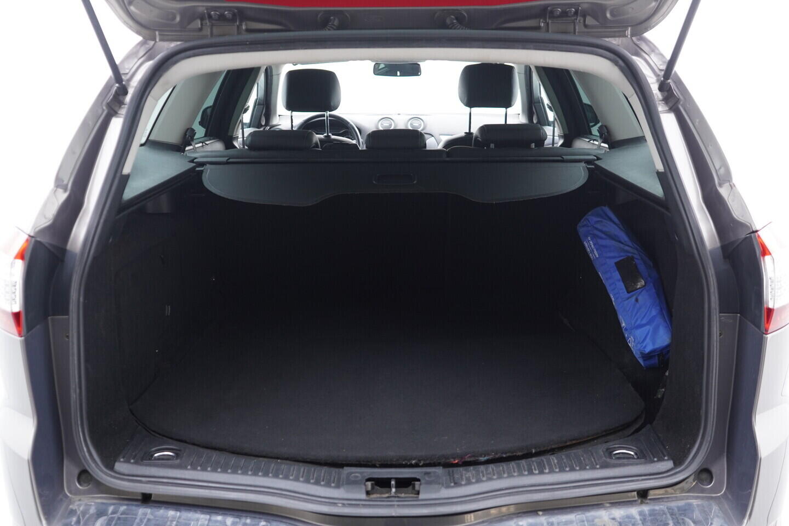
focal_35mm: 36
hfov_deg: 53.1
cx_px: 394
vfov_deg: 36.9
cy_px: 263
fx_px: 789
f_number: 2.8
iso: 400
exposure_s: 1/40
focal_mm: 24
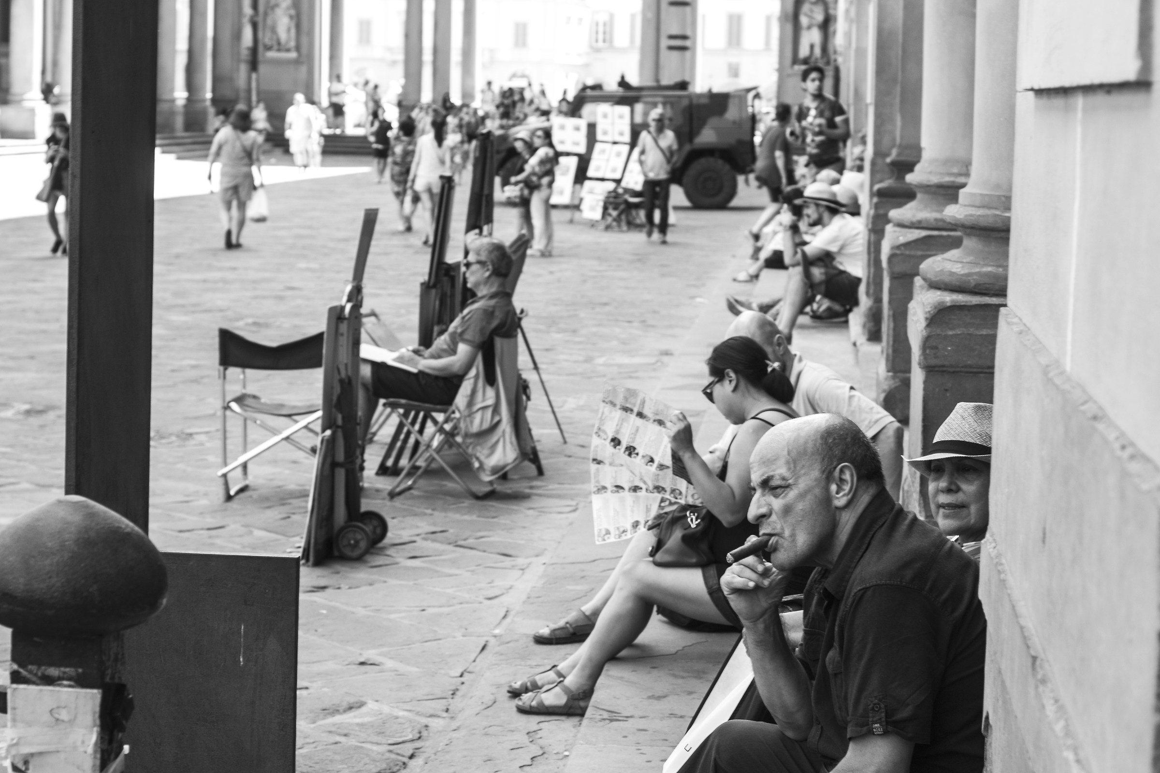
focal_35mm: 75
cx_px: 580
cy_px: 386
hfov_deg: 27.0
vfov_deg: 18.2
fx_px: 2416
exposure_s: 1/40
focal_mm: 50
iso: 100
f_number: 5
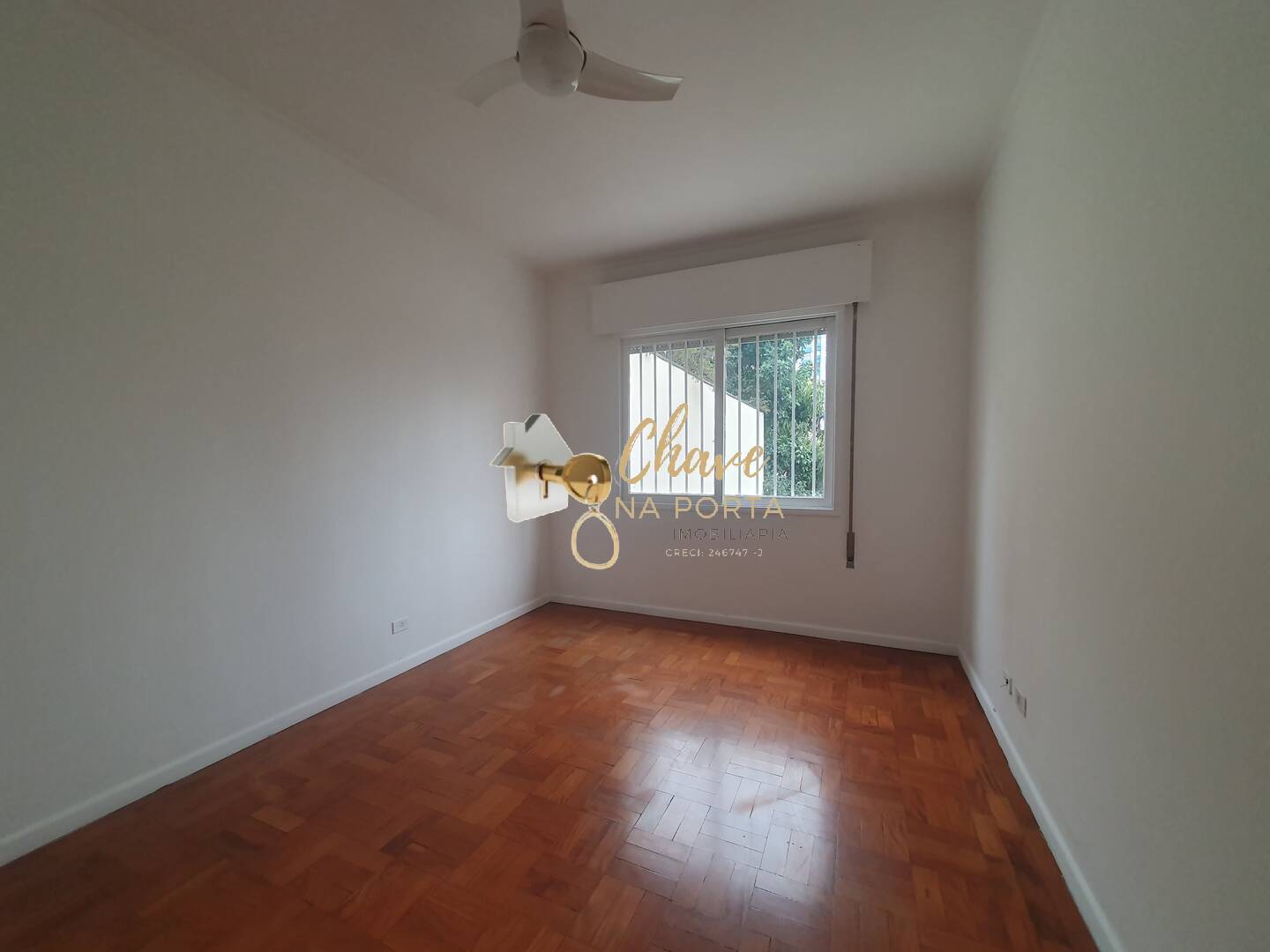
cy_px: 476
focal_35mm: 13
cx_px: 635
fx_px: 477
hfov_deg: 106.2
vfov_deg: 89.9
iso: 160
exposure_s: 1/60
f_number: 2.2
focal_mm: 1.8
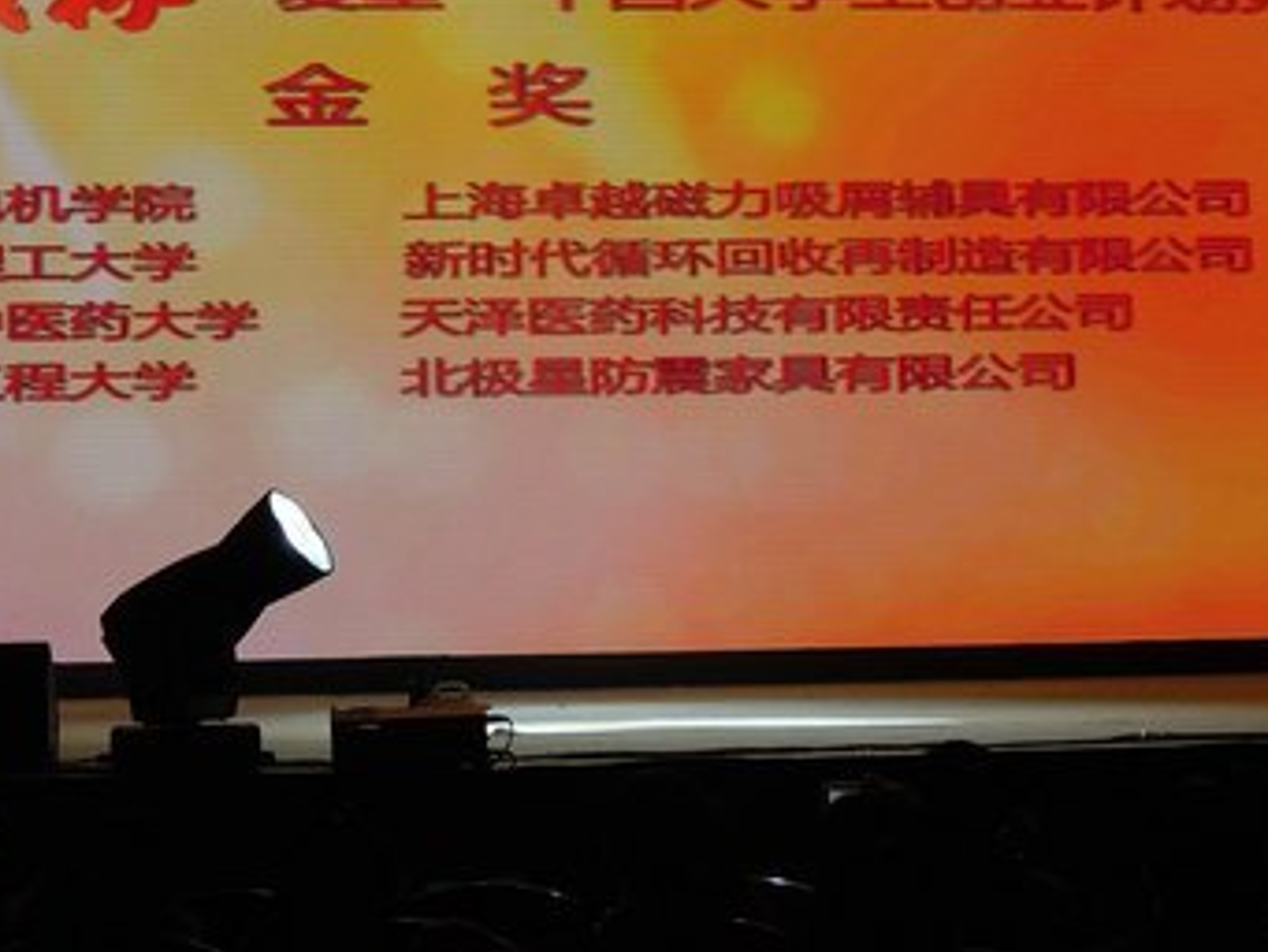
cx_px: 353
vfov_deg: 16.7
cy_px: 301
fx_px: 3225
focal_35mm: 88
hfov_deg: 22.1
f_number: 3.7
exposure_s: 1/250
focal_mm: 9
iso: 160
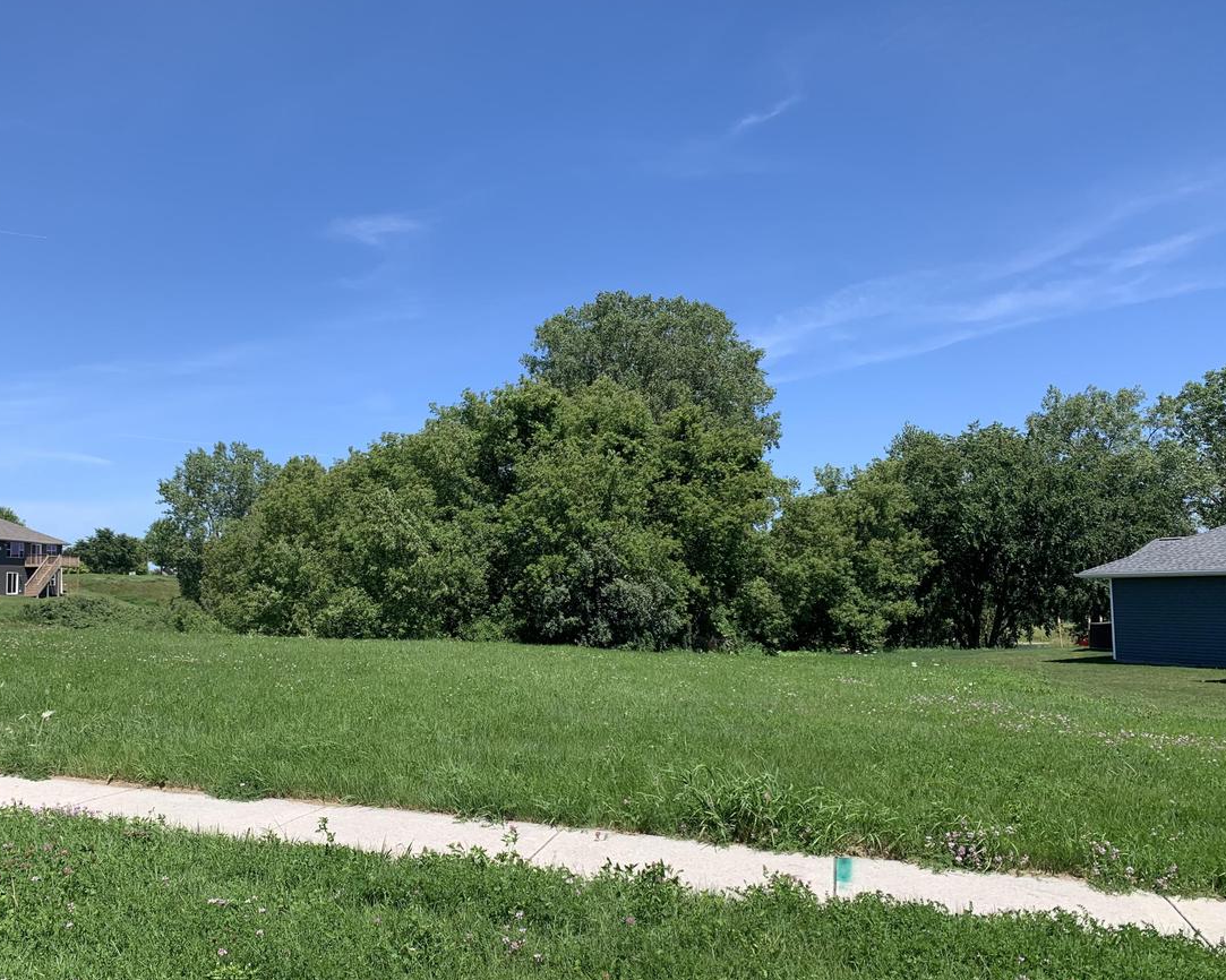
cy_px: 533
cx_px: 526
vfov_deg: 48.4
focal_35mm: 30
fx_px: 1088
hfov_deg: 58.5
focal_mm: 4.25
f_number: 1.8
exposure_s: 1/1916
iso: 25
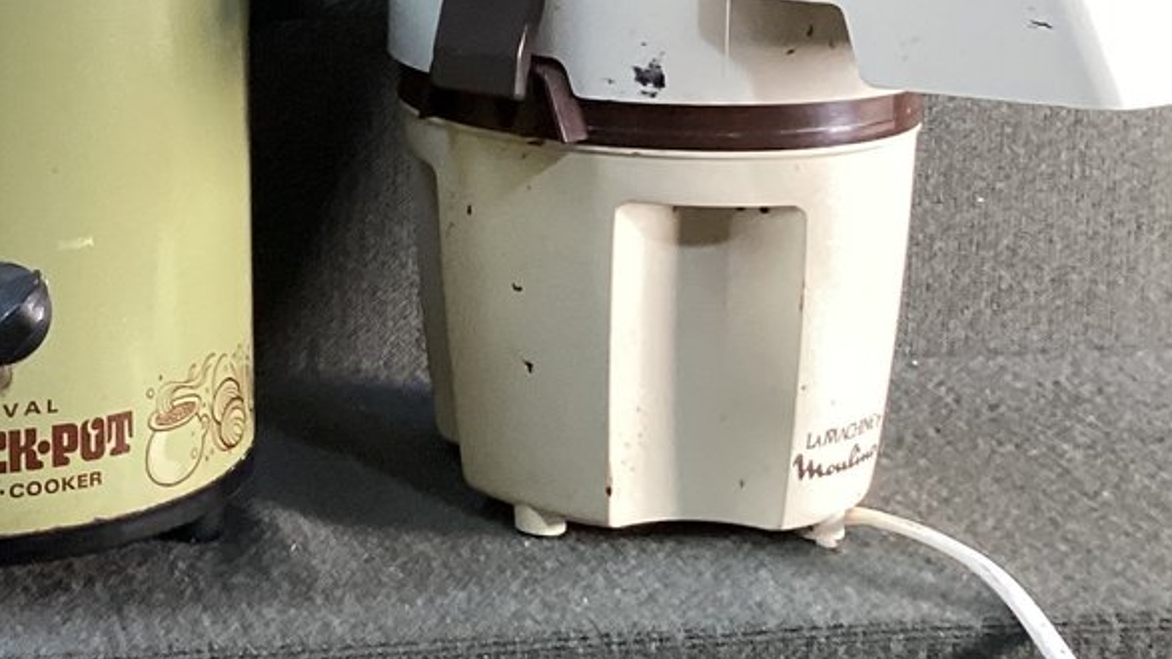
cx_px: -185
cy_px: -179
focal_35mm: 87
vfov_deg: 13.4
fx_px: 2703
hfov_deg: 22.7
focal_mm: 3.3
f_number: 2.4
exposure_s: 1/60
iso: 160
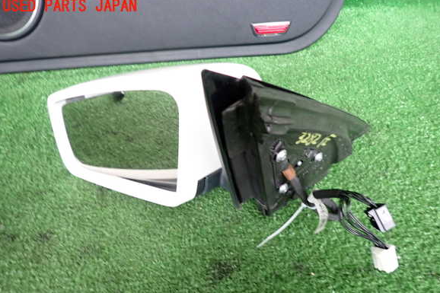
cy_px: 168
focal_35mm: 27
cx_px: 227
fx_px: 330
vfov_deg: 47.7
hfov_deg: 67.4
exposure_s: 1/30
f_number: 2
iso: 400
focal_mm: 4.5
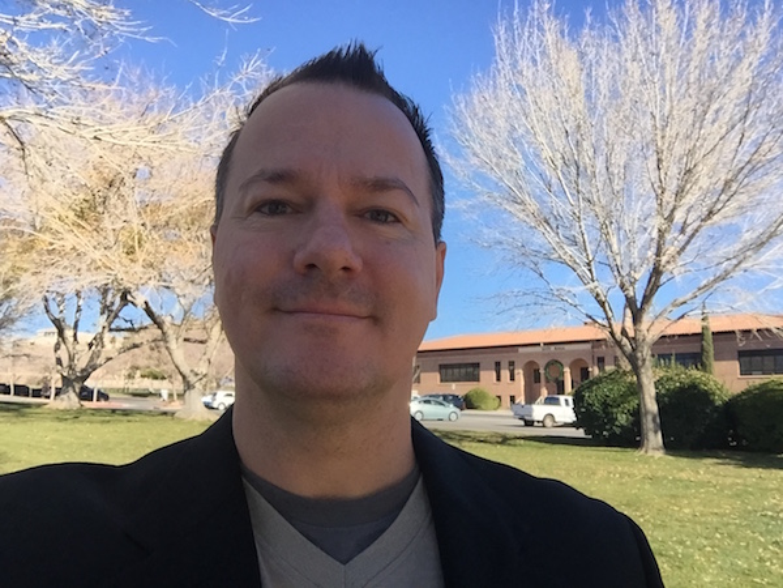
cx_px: 392
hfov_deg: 58.4
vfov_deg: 45.4
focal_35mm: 31
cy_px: 294
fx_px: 701
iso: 32
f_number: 2.2
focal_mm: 2.65
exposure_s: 1/812
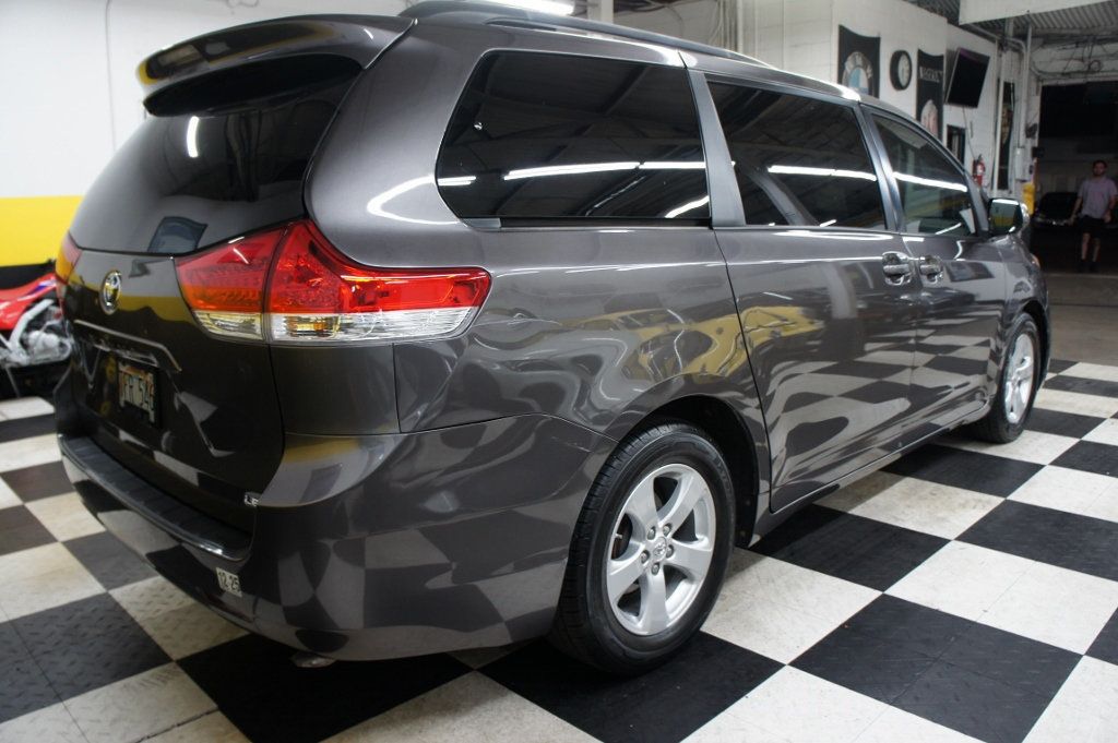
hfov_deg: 67.4
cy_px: 372
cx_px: 559
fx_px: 838
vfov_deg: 47.9
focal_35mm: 27
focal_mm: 18
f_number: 3.5
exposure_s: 1/30
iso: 400
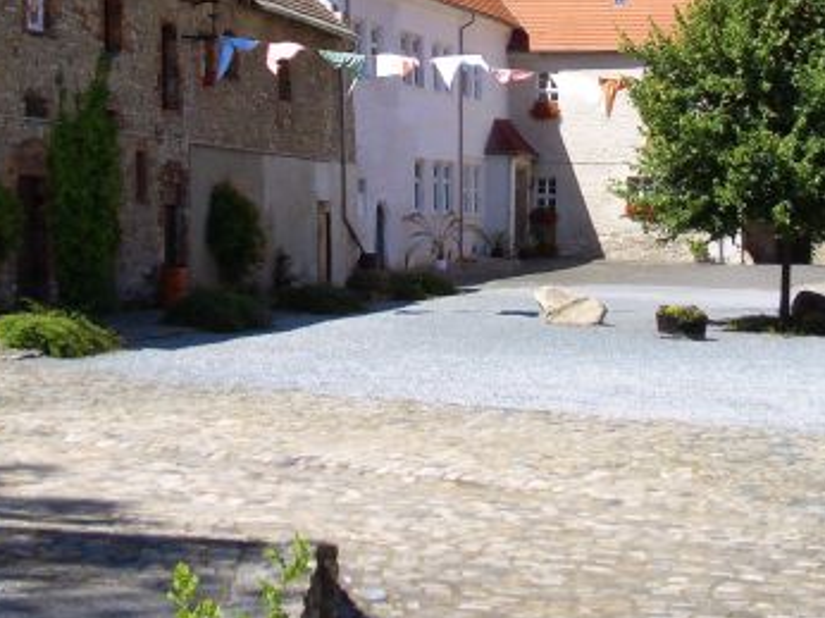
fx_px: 1929
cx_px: 463
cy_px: -33
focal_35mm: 81
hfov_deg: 24.1
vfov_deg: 17.7
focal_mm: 5.8
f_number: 4.3
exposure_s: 1/400
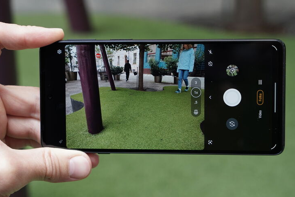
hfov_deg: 25.4
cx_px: 138
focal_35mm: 80
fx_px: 655
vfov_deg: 17.1
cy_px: 102
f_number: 8
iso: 1600
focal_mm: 70
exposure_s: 1/200
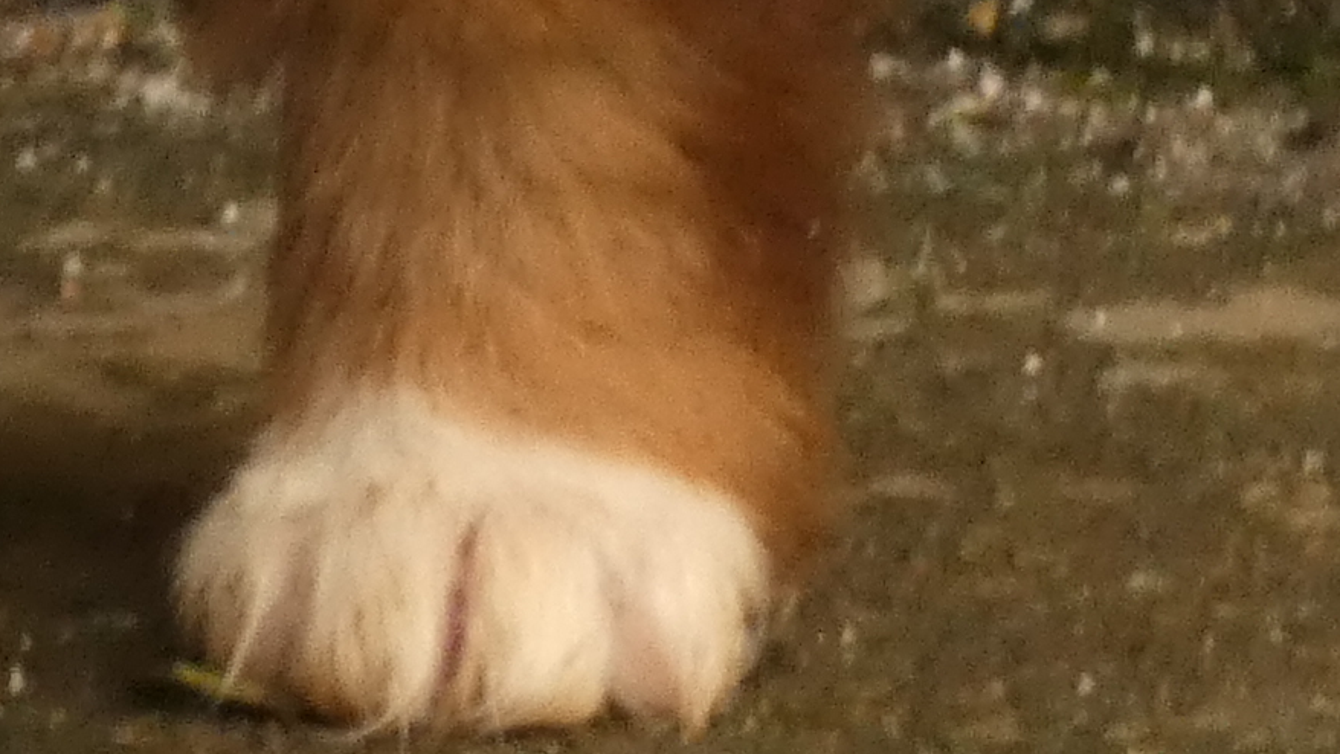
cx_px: -864
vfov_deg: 0.8
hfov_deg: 1.5
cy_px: -1662
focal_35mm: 1477
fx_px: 52483
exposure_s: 1/50
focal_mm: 43.5
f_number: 5.5
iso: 400
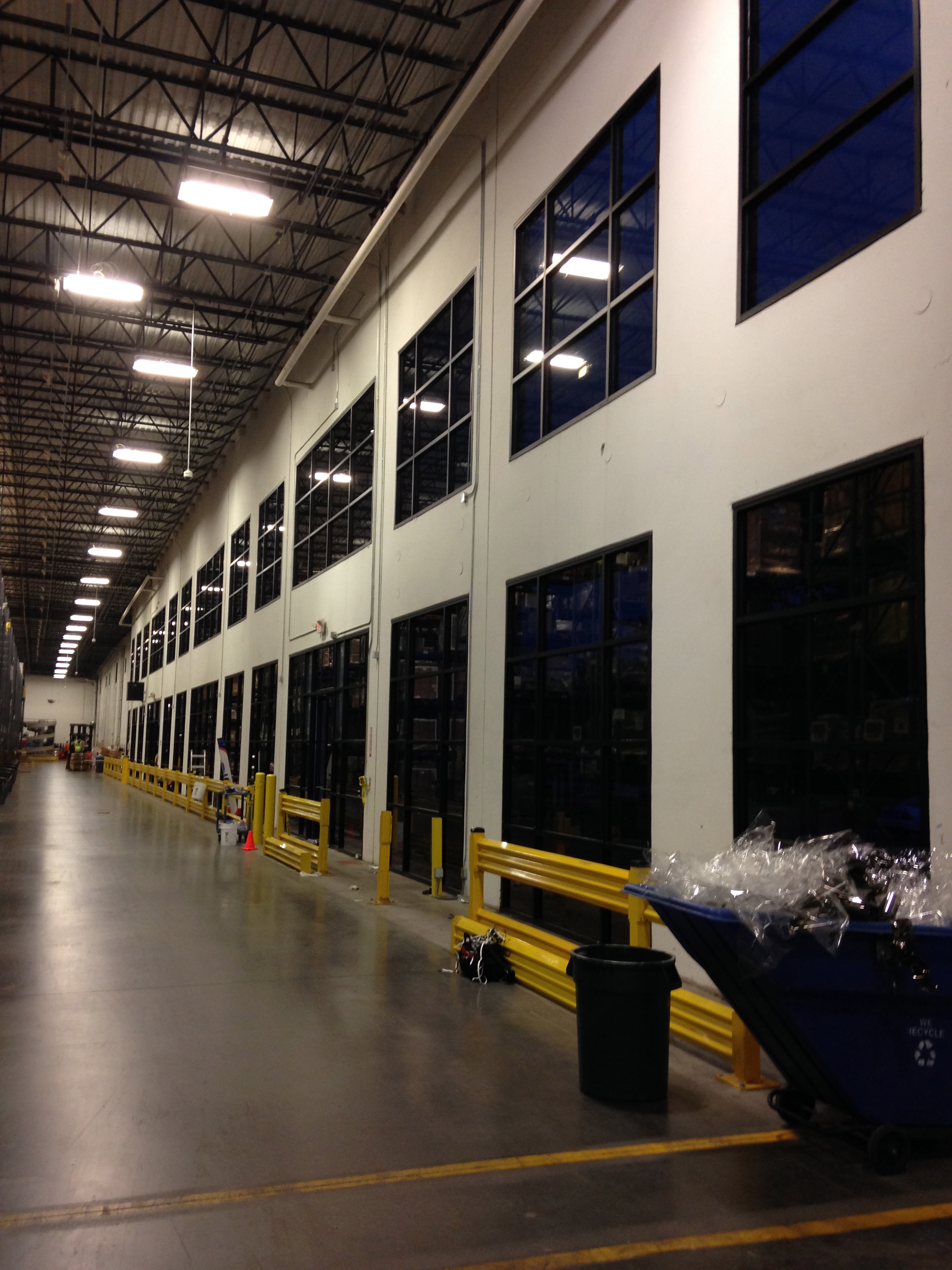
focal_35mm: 33
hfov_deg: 42.9
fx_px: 1210
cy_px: 635
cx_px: 476
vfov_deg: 55.4
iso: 100
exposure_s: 1/20
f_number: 2.4
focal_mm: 4.12
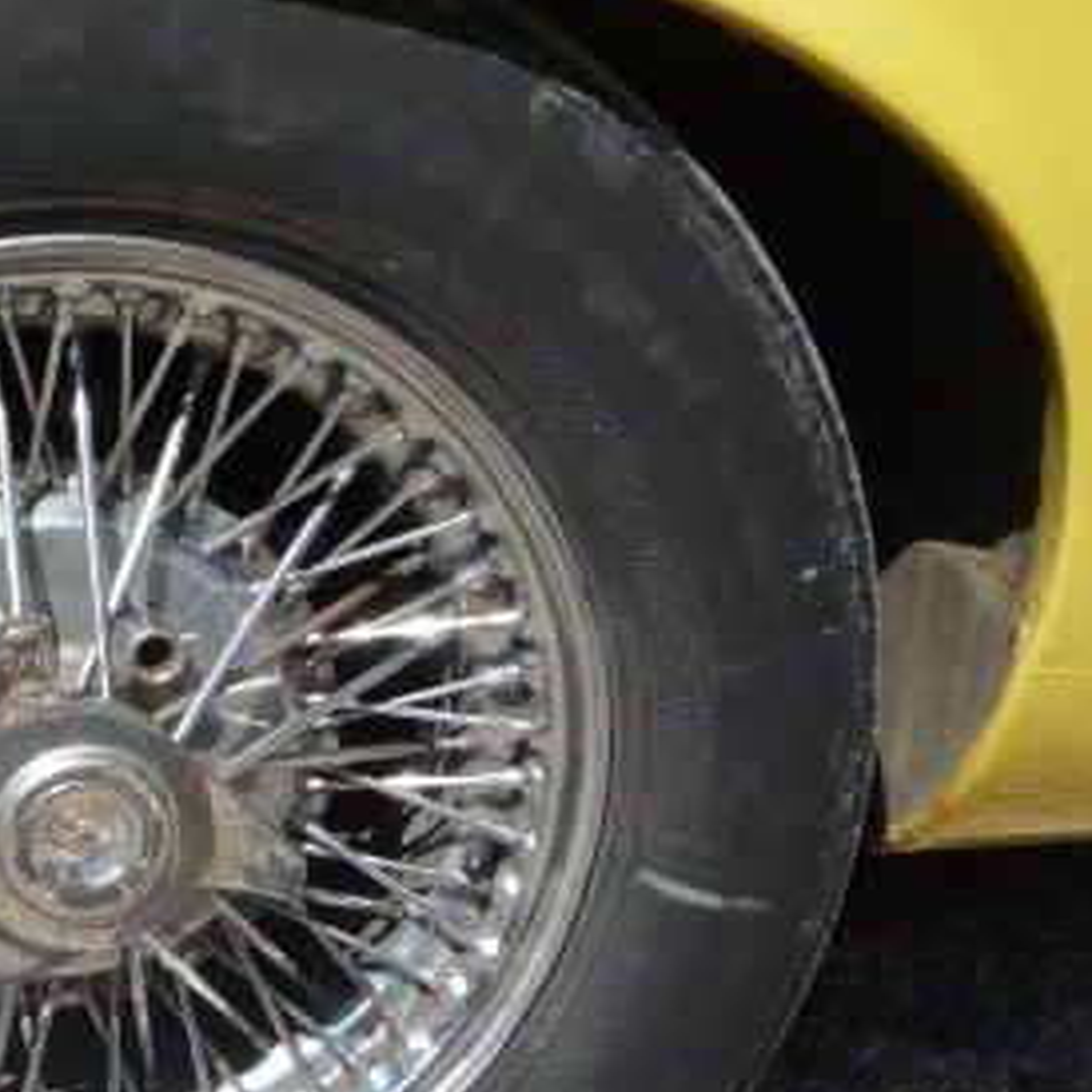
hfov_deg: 26.7
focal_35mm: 62
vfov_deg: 27.6
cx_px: 84
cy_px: 666
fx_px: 2213
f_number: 5
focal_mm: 5.2
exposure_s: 1/400
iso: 100
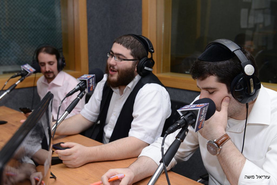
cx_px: 138
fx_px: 323
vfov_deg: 31.9
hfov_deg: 46.4
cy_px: 92
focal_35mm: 42
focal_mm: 42
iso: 400
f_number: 5
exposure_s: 1/125
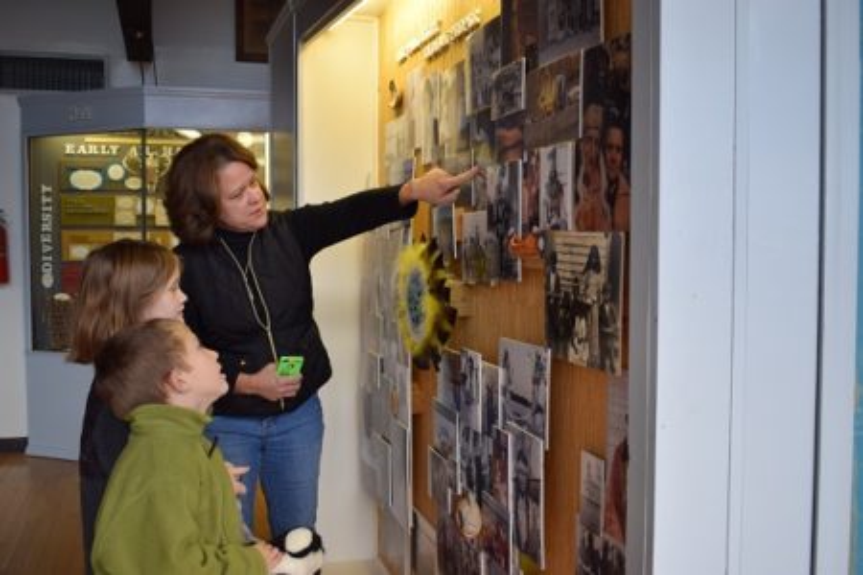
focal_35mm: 36
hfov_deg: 53.1
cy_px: 288
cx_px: 432
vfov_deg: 36.9
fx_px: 863
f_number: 4
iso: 400
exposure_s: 1/60
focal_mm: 24
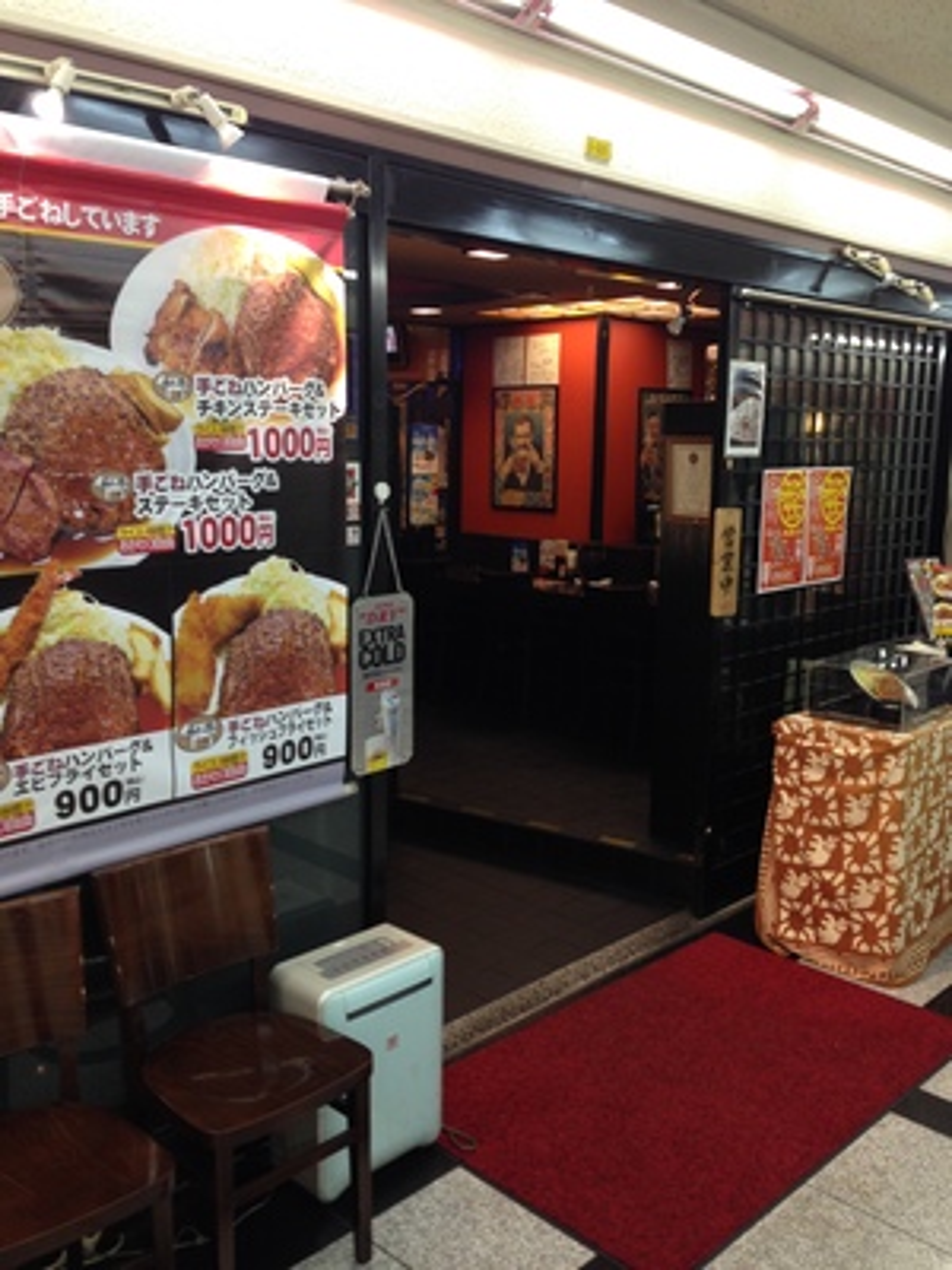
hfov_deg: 42.9
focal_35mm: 33
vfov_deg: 55.4
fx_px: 1210
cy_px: 635
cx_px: 476
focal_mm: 4.12
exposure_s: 1/20
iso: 80
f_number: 2.4
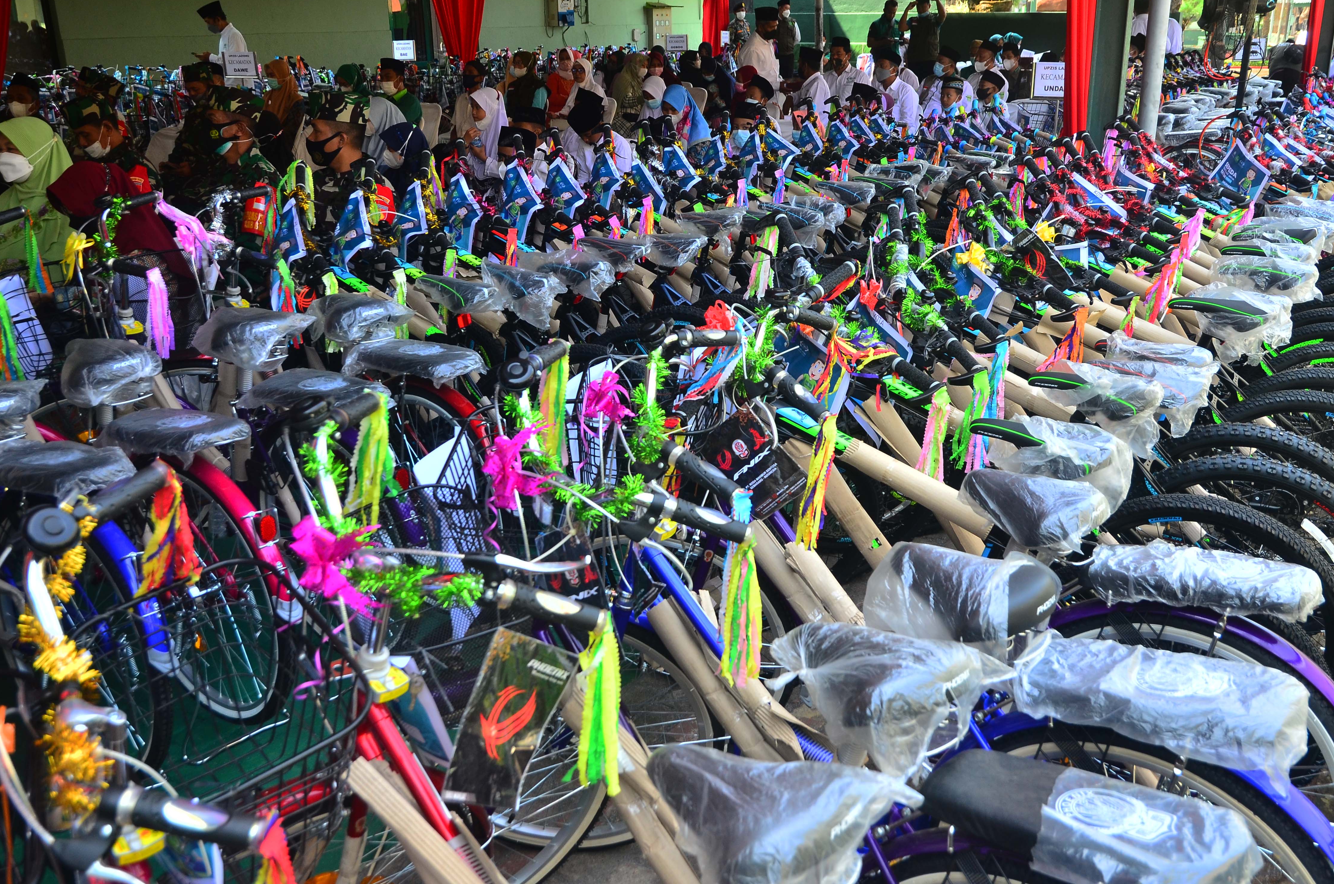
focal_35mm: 32
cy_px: 467
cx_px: 697
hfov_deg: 59.5
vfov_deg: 41.5
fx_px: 1167
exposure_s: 1/125
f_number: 5.6
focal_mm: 19
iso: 280
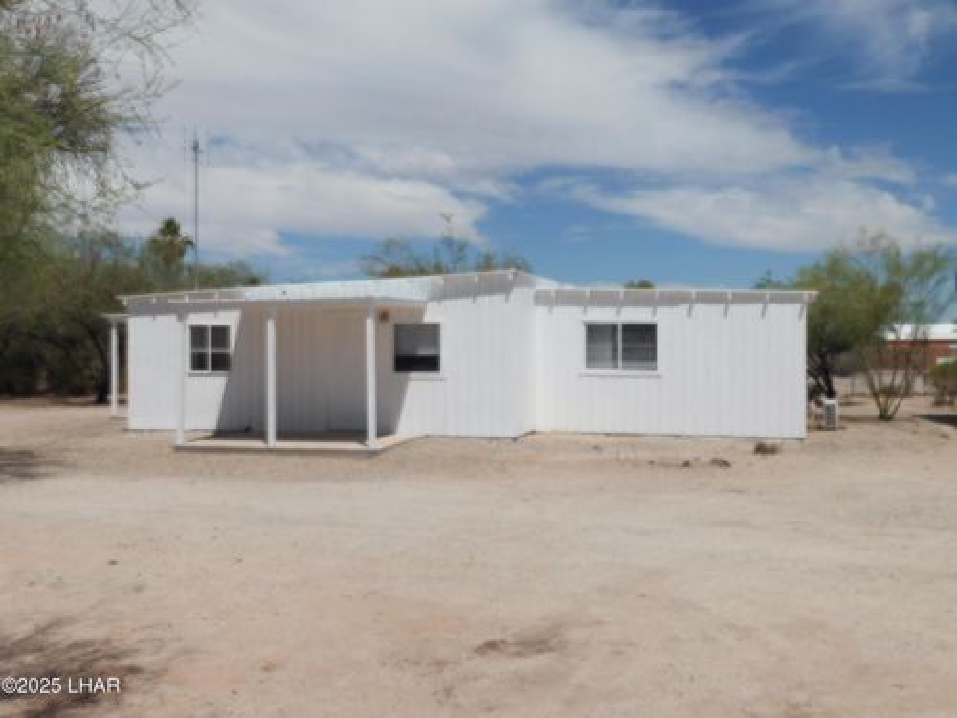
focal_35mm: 36
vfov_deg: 39.7
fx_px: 995
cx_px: 478
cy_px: 359
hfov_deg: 51.4
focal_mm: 6.3
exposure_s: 1/1250
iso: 125
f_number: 7
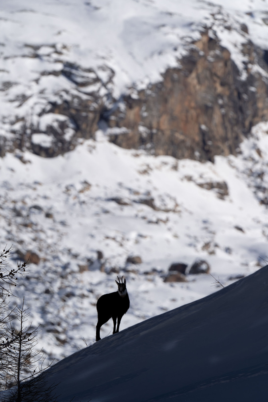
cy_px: 201
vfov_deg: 3.4
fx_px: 6699
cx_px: 134
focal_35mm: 600
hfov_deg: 2.3
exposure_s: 1/2000
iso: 500
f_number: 10
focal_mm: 600
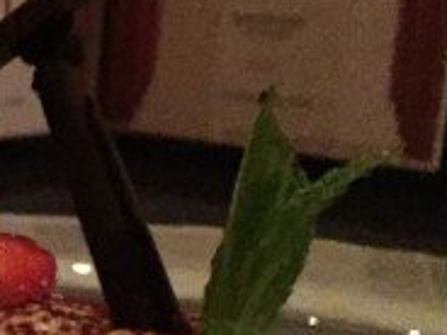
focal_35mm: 105
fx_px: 1356
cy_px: 301
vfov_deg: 14.0
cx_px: -268
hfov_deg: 16.6
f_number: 2.2
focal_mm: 4.15
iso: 1600
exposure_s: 1/15
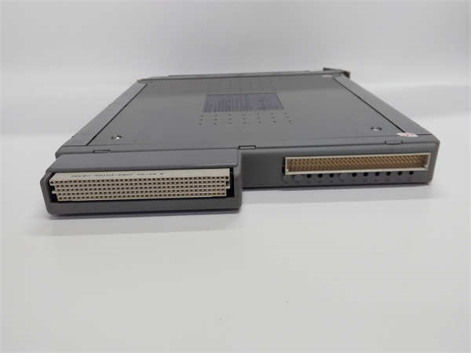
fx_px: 367
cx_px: 236
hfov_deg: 65.3
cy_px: 176
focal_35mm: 27
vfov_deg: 51.4
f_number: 2
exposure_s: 1/33
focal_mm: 3.79
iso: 107
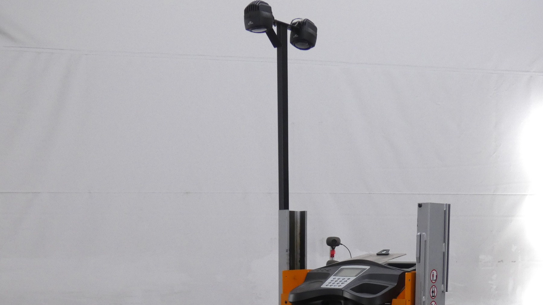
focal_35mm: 48
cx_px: 272
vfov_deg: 23.1
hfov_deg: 42.9
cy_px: 352
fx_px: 691
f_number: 3.4
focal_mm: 6
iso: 320
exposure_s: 1/80
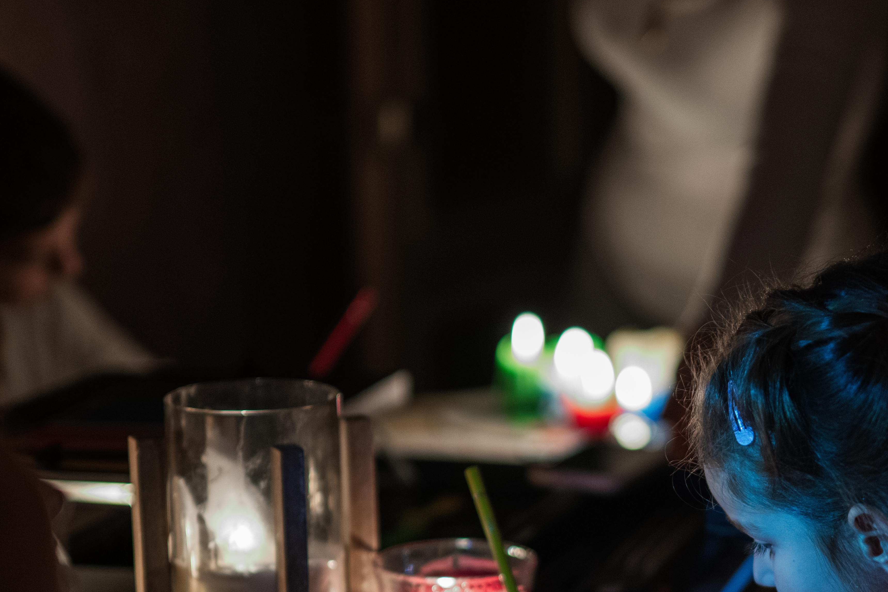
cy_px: 604
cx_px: 644
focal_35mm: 120
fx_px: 2960
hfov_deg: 17.0
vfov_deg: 11.3
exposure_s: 1/80
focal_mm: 50
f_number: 1.2
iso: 500
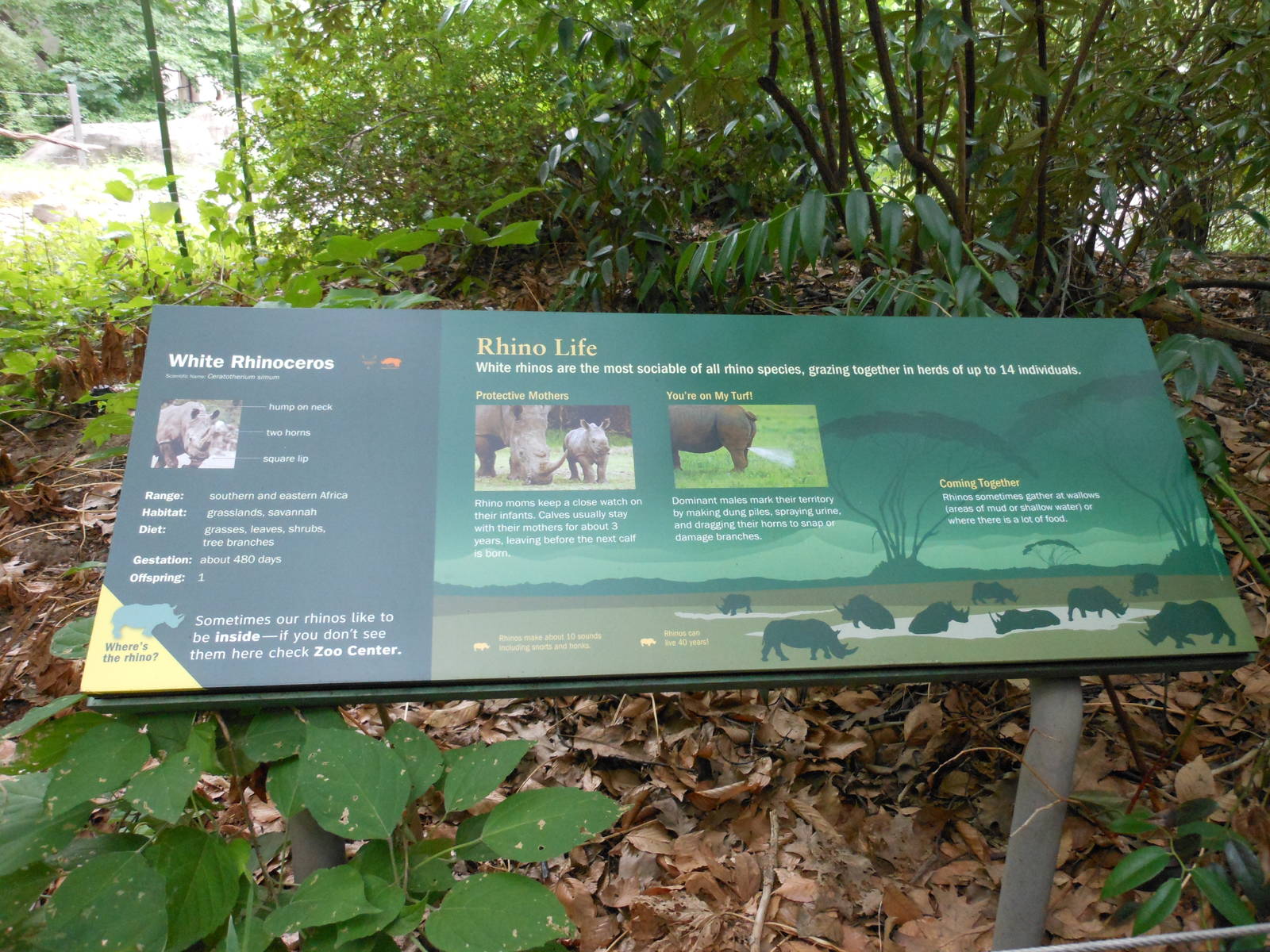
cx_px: 635
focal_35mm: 28
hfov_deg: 63.4
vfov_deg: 49.7
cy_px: 476
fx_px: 1027
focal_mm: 5
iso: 400
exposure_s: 1/20
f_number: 3.7
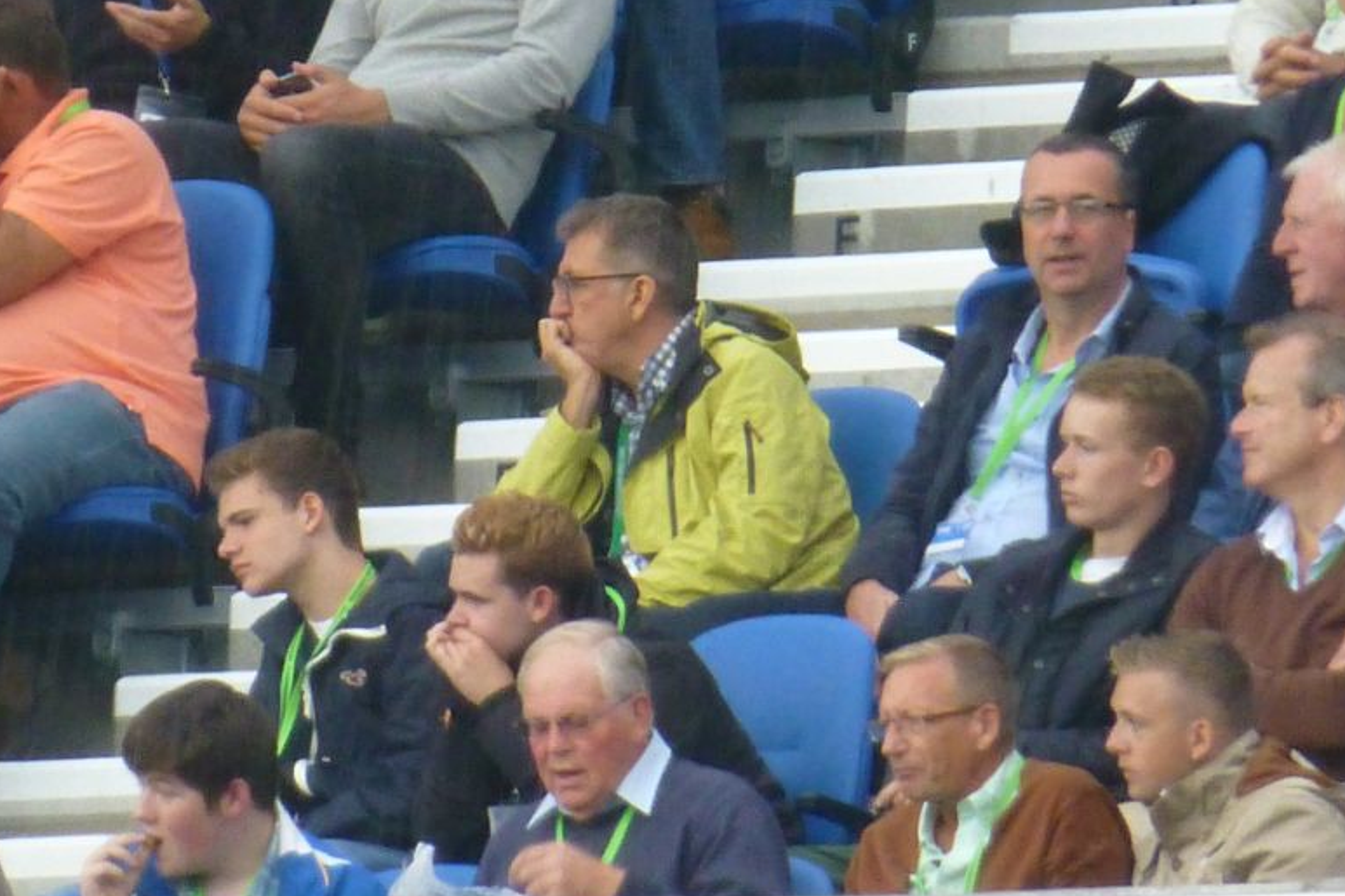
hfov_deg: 1.3
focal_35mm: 1551
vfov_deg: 0.9
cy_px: 499
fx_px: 57931
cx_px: 560
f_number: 6.4
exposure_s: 1/80
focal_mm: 86
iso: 400
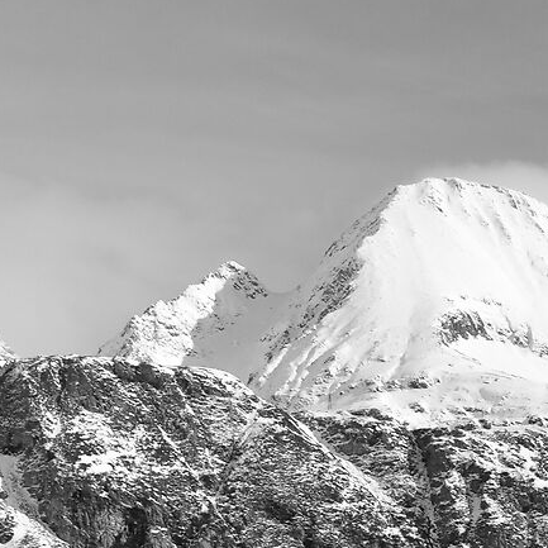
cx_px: 1301
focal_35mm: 132
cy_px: 845
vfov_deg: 12.5
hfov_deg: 11.2
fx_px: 2364
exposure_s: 1/3200
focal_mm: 28
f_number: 6.3
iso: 400
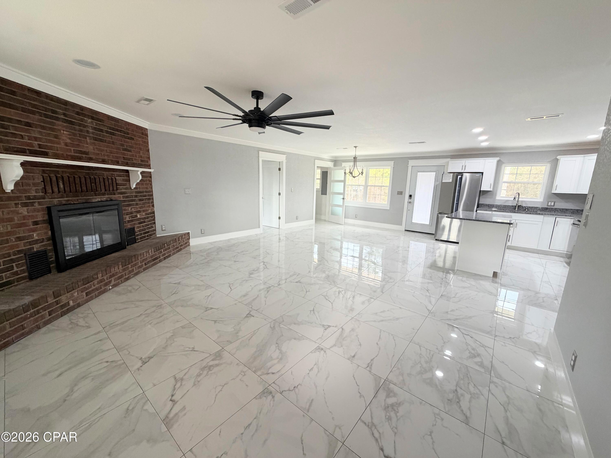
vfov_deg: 85.7
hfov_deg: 102.1
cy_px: 229
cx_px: 306
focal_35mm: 14
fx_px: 247
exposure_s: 1/121
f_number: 2.2
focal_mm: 2.22
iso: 320
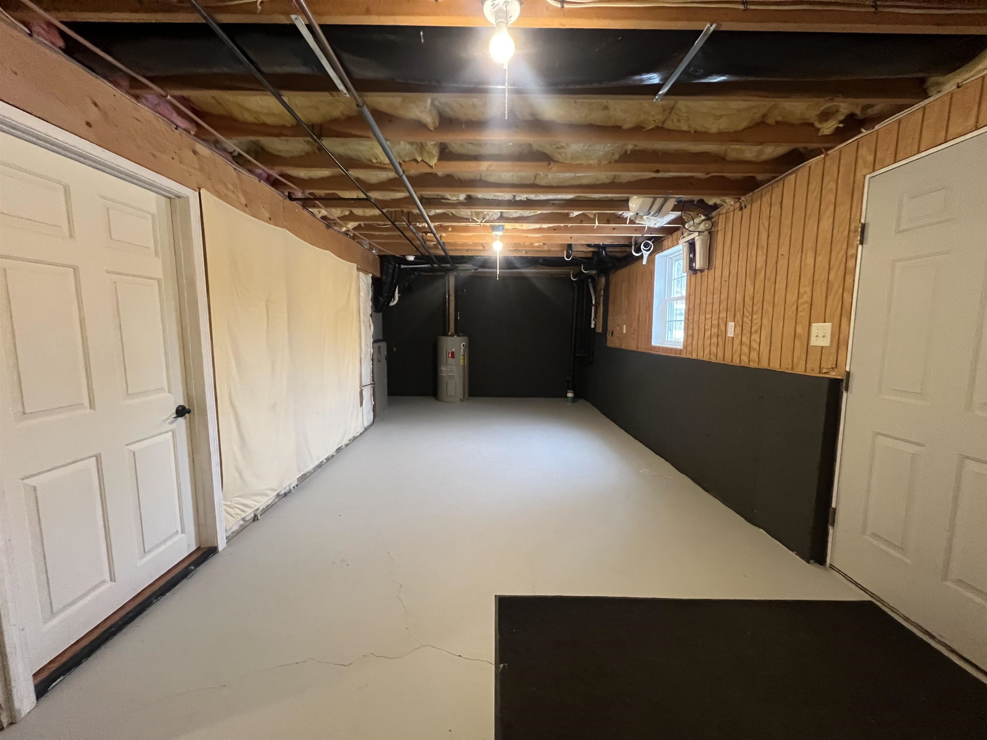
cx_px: 494
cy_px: 370
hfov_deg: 106.2
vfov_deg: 89.9
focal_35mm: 13
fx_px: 371
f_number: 1.8
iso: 640
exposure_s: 1/60
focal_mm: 1.57
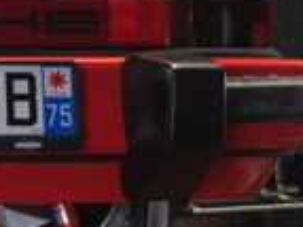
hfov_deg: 14.1
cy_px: 38
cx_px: -163
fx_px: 1137
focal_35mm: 130
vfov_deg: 11.3
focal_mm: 4.15
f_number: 2.2
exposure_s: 1/33
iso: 64
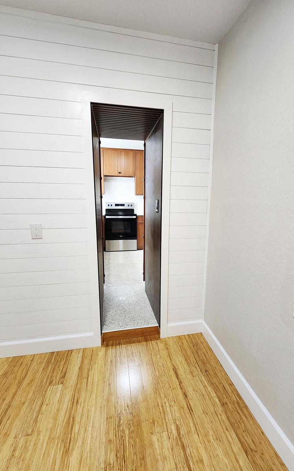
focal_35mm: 14
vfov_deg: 105.3
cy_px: 237
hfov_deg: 78.6
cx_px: 151
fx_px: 180
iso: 320
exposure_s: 1/60.2
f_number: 2.2
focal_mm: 2.2
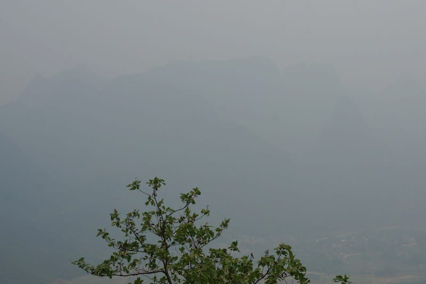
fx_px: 745
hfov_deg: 31.9
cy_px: 142
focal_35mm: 63
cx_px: 213
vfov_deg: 21.6
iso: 100
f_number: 13
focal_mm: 42
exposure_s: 1/320
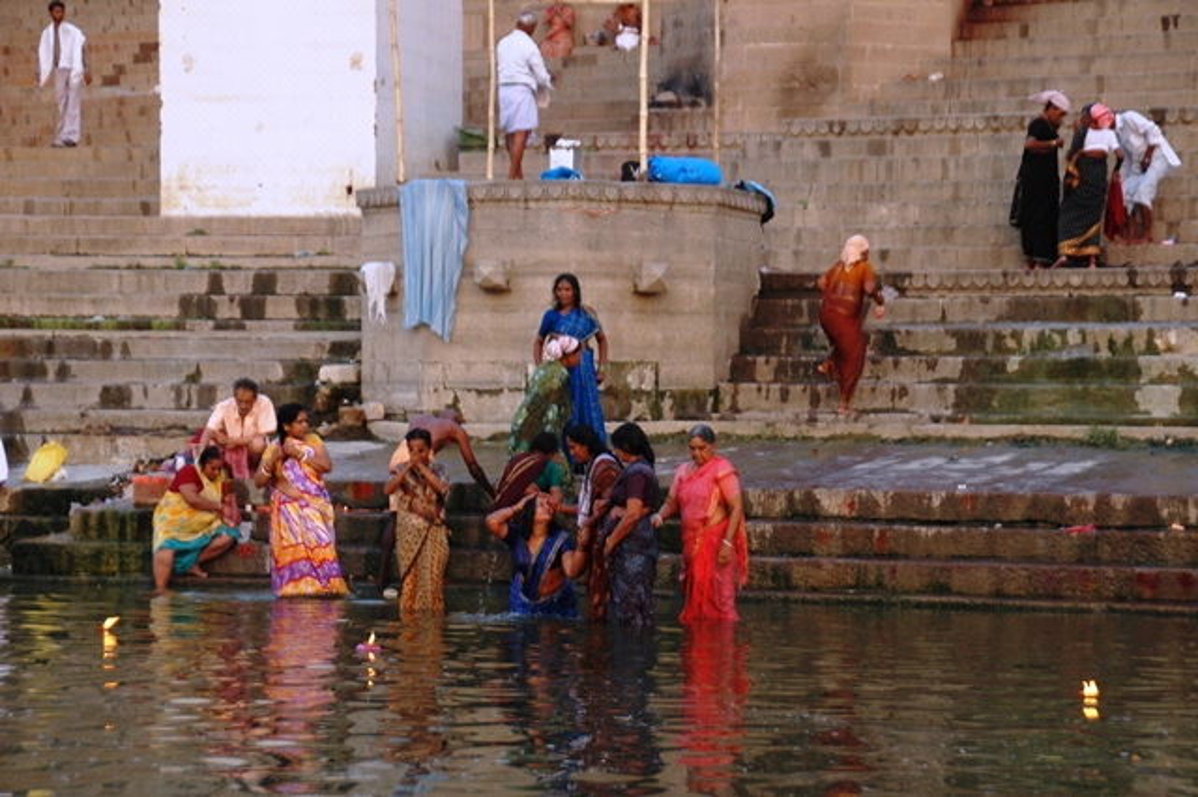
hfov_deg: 18.9
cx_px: 599
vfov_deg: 12.7
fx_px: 3592
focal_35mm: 108
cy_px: 398
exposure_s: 1/100
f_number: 5.6
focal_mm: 72
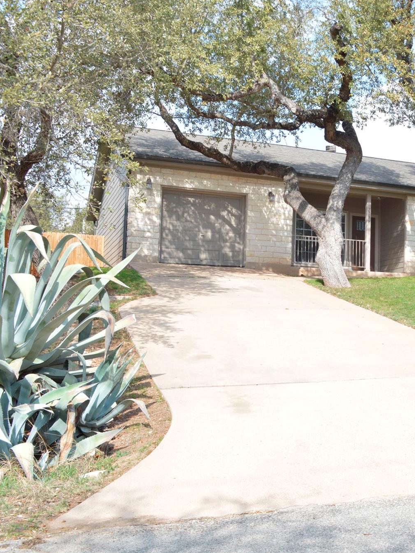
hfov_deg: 30.8
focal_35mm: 44
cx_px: 402
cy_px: 278
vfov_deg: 42.9
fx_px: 703
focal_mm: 20
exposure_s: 1/320
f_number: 8
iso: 400
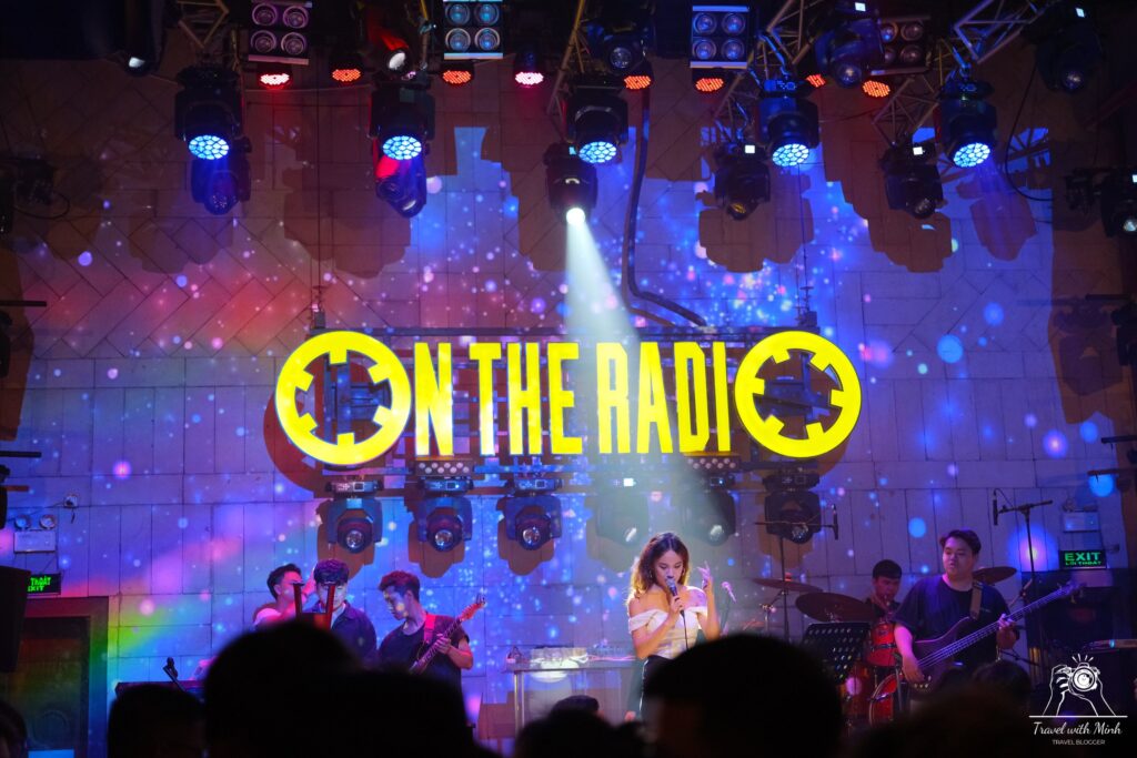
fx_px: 1579
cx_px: 568
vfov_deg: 27.0
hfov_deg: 39.6
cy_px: 379
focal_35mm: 50
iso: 2000
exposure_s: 1/100
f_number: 1.4
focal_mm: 33
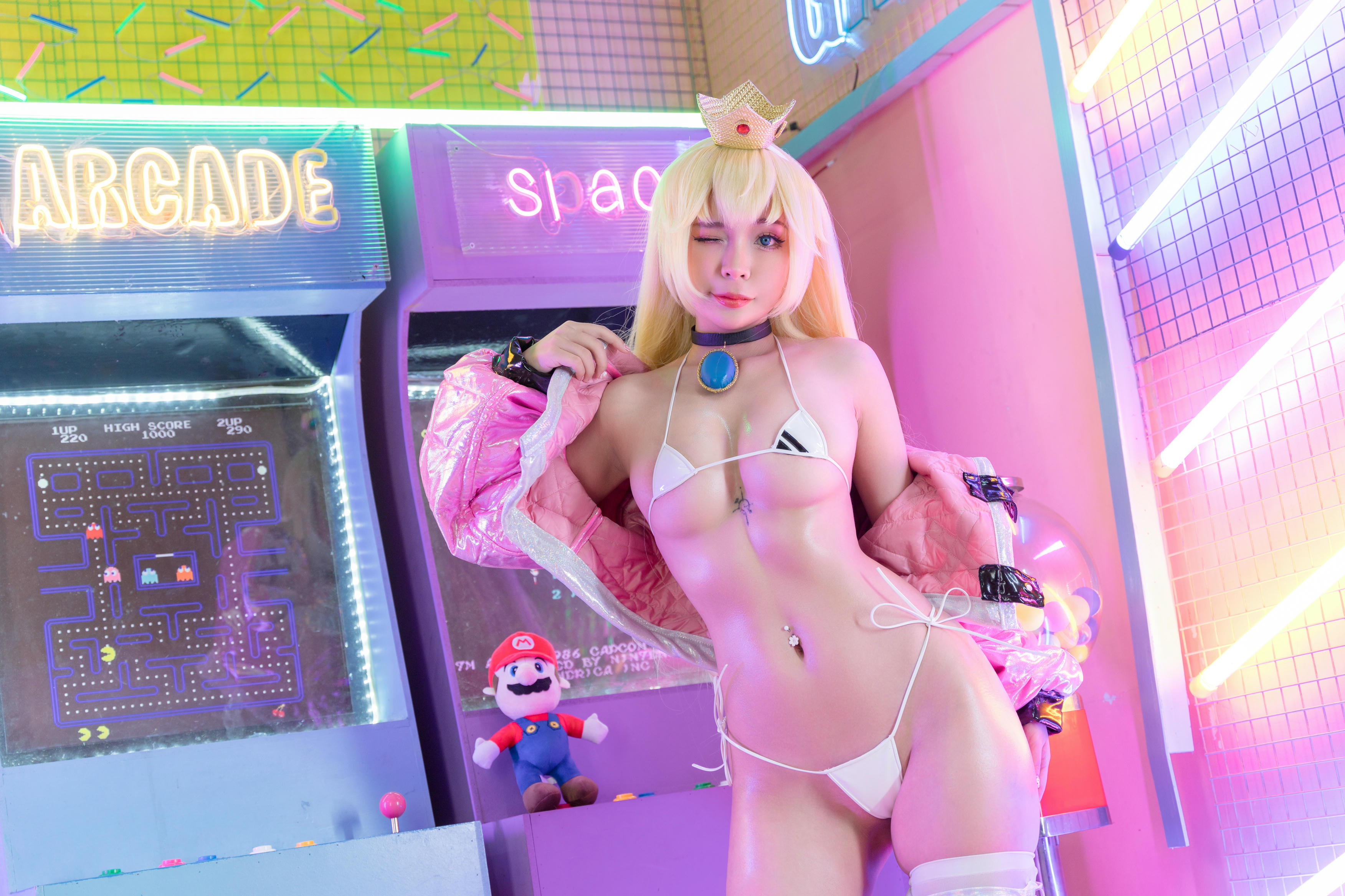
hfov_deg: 35.0
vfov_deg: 23.7
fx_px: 2133
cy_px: 448
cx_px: 672
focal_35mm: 57
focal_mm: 57.1
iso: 1000
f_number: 3.5
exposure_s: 1/100
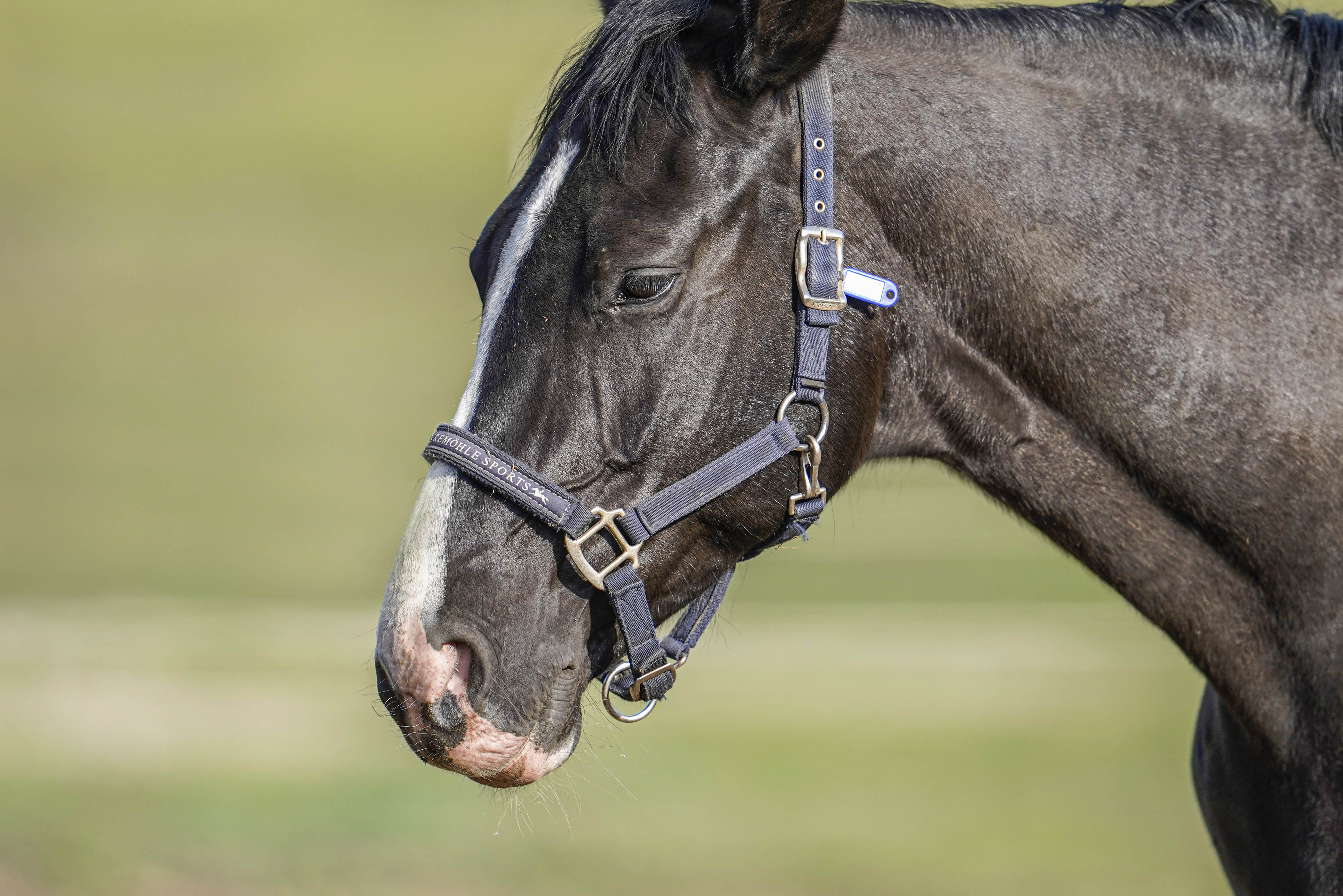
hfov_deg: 3.7
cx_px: 765
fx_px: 20554
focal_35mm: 551
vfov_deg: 2.5
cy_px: 362
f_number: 2.8
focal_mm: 400
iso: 320
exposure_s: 1/2500
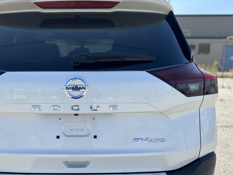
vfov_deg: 38.2
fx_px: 249
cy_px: 118
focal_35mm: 37
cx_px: 83
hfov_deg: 49.5
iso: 80
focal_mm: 6.86
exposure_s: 1/3861
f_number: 1.78
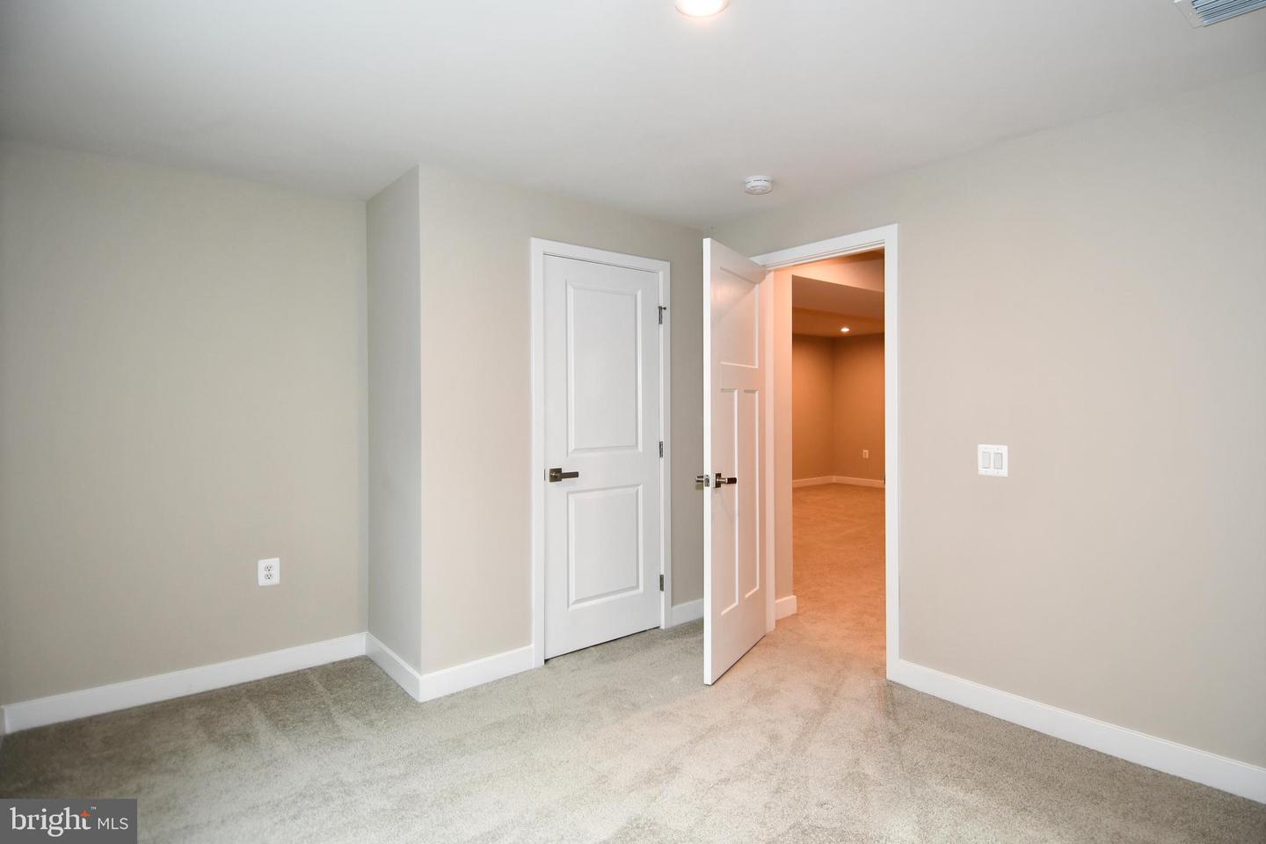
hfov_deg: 90.0
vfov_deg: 67.4
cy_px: 422
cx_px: 633
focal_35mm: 18
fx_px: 633
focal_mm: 12
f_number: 4
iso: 360
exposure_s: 1/60
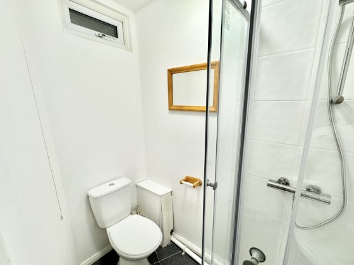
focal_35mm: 16
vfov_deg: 77.9
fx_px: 164
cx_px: 190
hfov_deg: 94.3
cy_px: 146
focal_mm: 2.22
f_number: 2.2
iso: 100
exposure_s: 1/100
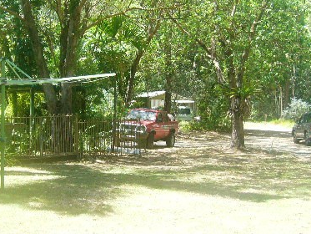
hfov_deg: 32.1
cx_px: 136
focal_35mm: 60
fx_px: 539
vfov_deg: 24.4
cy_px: 100
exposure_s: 1/100
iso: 64
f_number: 2.8
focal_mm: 5.8
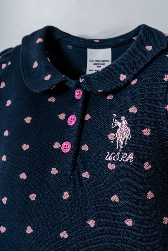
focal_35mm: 50
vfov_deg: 39.6
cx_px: 84
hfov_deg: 27.0
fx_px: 350
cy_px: 126
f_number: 11
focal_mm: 50
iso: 160
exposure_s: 1/125
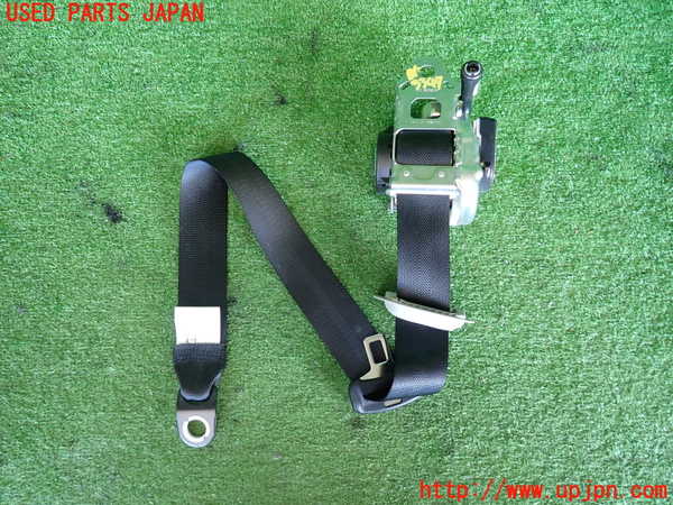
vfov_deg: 54.9
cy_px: 252
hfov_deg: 69.4
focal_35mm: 25
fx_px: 486
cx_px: 336
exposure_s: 1/40
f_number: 2
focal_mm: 4.5
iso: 200
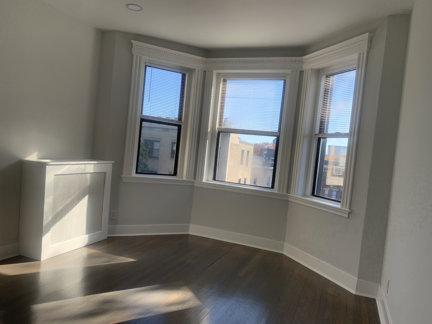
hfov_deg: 67.3
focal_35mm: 26
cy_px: 162
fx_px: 324
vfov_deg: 53.1
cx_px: 216
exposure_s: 1/564
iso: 25
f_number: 1.8
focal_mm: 4.25
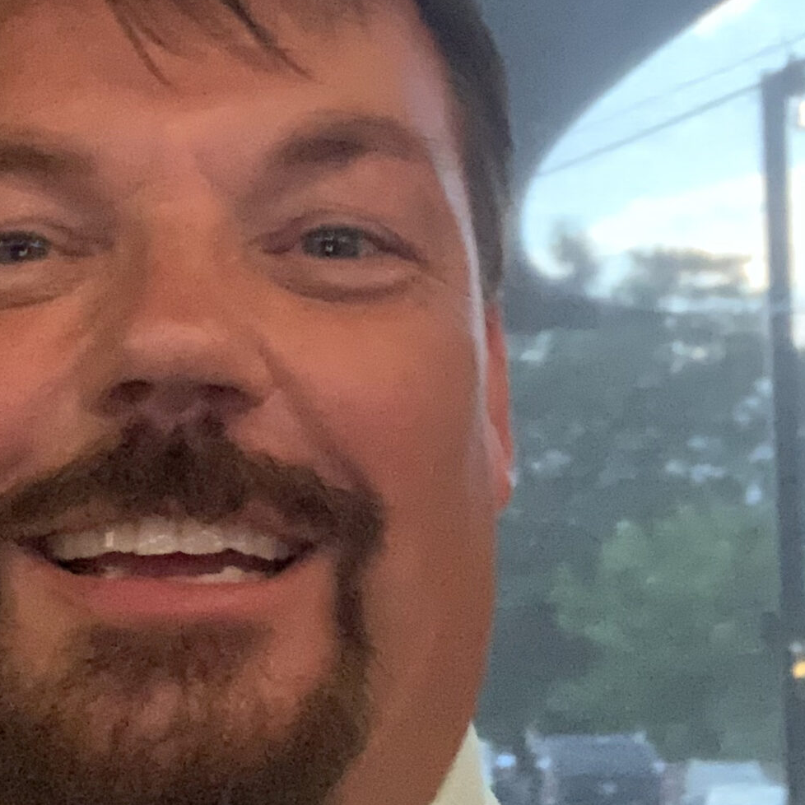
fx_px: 1947
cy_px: 300
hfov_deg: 23.0
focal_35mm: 74
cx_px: 162
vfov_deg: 23.3
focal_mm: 2.87
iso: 1250
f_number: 2.2
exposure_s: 1/15
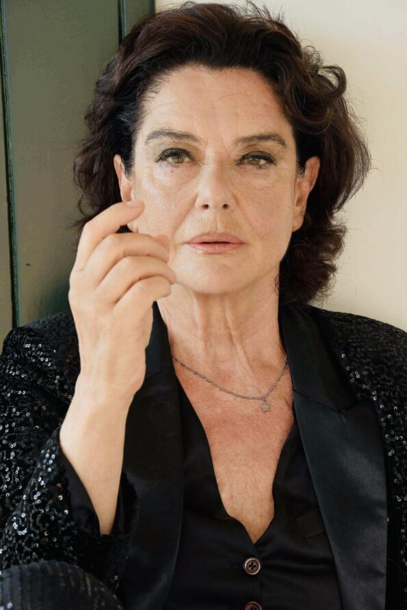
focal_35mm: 138
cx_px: 204
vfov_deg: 14.9
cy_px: 305
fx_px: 2341
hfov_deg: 9.9
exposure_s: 1/125
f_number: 10
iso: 400
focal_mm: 92
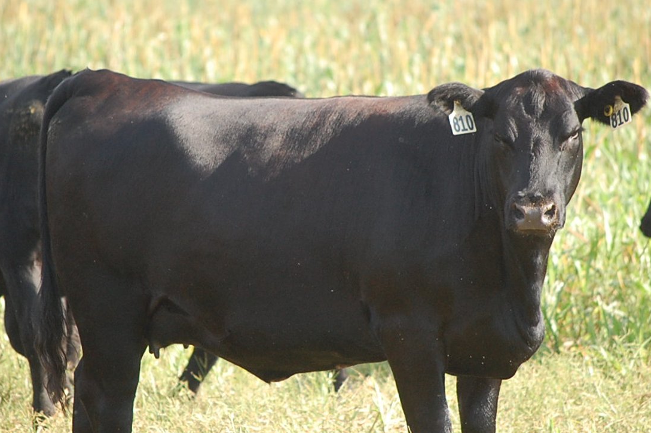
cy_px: 215
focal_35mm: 388
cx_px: 288
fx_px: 7006
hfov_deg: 5.3
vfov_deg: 3.5
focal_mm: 165
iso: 640
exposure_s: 1/500
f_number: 5.3
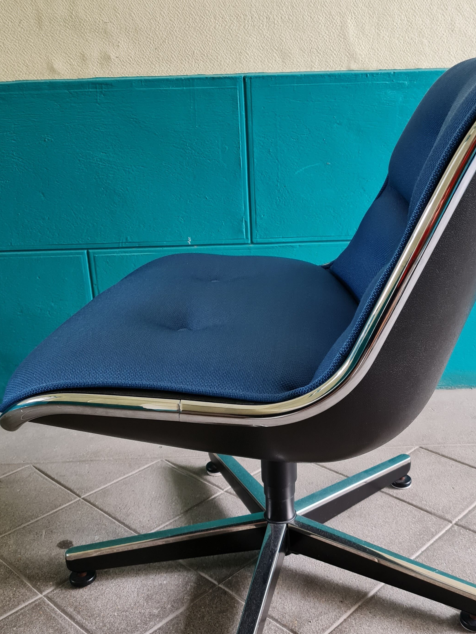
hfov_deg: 37.5
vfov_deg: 49.0
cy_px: 324
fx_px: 697
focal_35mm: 38
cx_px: 291
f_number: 1.8
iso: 200
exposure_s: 1/50
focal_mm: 5.4
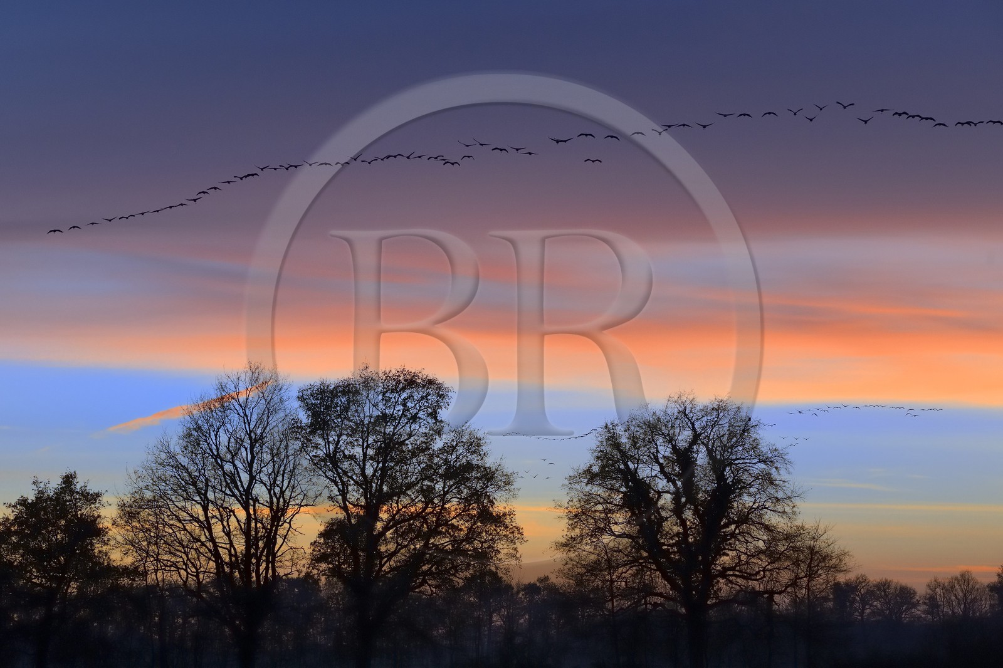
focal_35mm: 135
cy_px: 334
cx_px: 502
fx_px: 3760
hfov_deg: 15.2
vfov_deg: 10.2
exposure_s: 1/160
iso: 1600
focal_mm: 135
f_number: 9
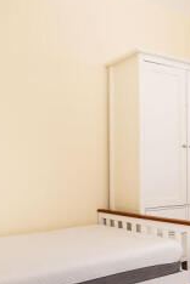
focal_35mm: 42
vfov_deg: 45.6
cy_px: 192
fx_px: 332
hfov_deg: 27.7
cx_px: 232
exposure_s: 1/200
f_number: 5
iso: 320
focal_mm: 10
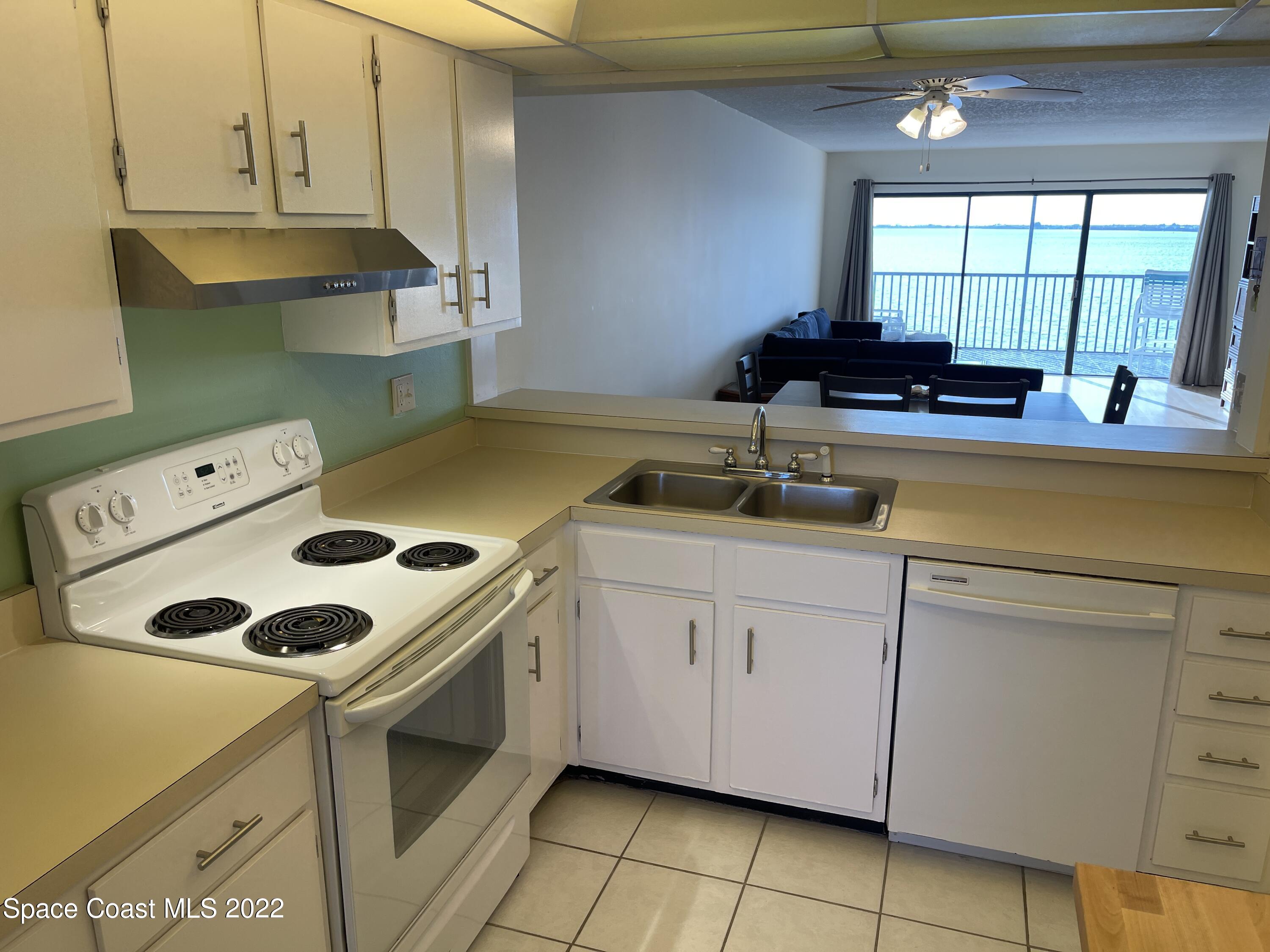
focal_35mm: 26
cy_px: 476
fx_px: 954
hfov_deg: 67.3
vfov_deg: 53.1
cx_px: 635
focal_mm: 5.1
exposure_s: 1/120
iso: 40
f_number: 1.6
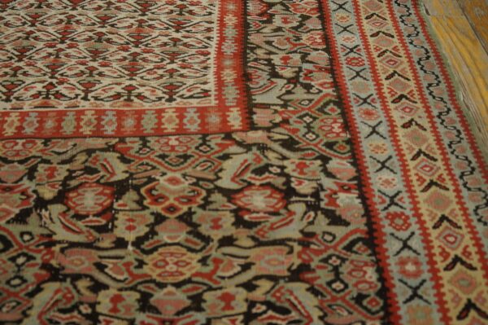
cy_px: 162
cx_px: 244
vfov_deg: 47.9
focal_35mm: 27
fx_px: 366
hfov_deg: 67.4
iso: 500
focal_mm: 18
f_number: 4
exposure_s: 1/60
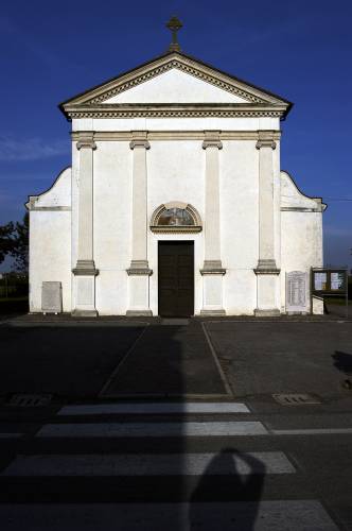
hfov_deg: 43.5
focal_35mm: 30
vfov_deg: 62.0
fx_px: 441
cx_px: 176
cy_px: 266
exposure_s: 1/250
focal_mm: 20
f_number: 13
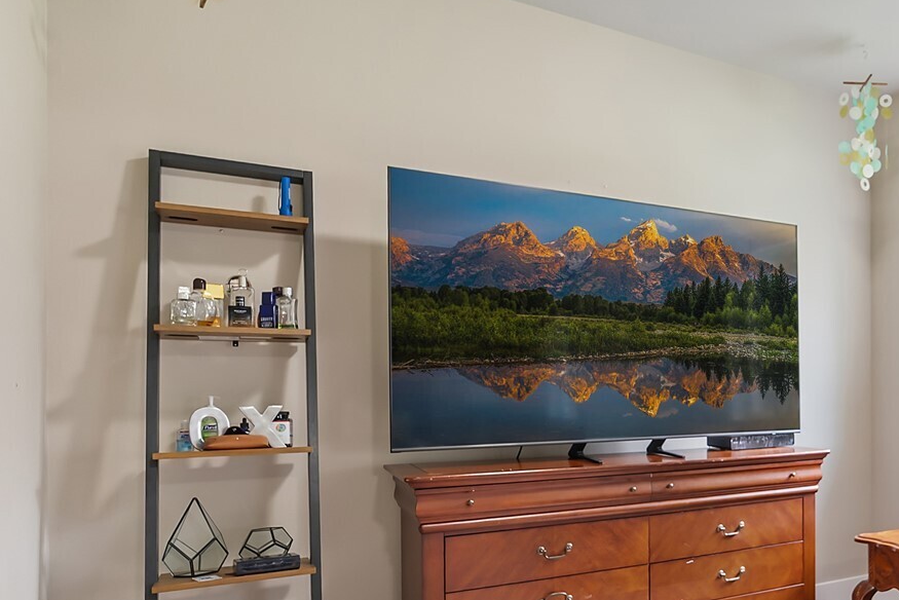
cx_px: 805
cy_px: 391
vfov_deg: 41.9
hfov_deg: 53.0
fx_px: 774
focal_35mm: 31
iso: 640
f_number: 5.6
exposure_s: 1/2.5
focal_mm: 16
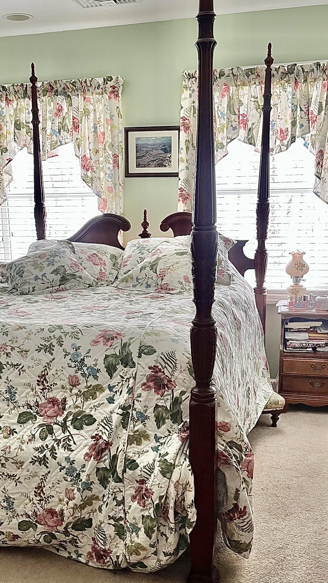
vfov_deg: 49.2
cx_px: 102
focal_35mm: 41
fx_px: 634
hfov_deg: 28.8
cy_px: 344
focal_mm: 5.1
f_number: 1.6
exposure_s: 1/62
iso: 125
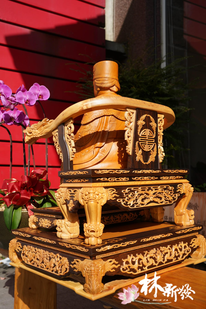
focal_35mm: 35
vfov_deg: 54.4
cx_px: 103
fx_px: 300
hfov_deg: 37.9
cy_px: 154
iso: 100
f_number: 6.3
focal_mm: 35
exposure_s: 1/400
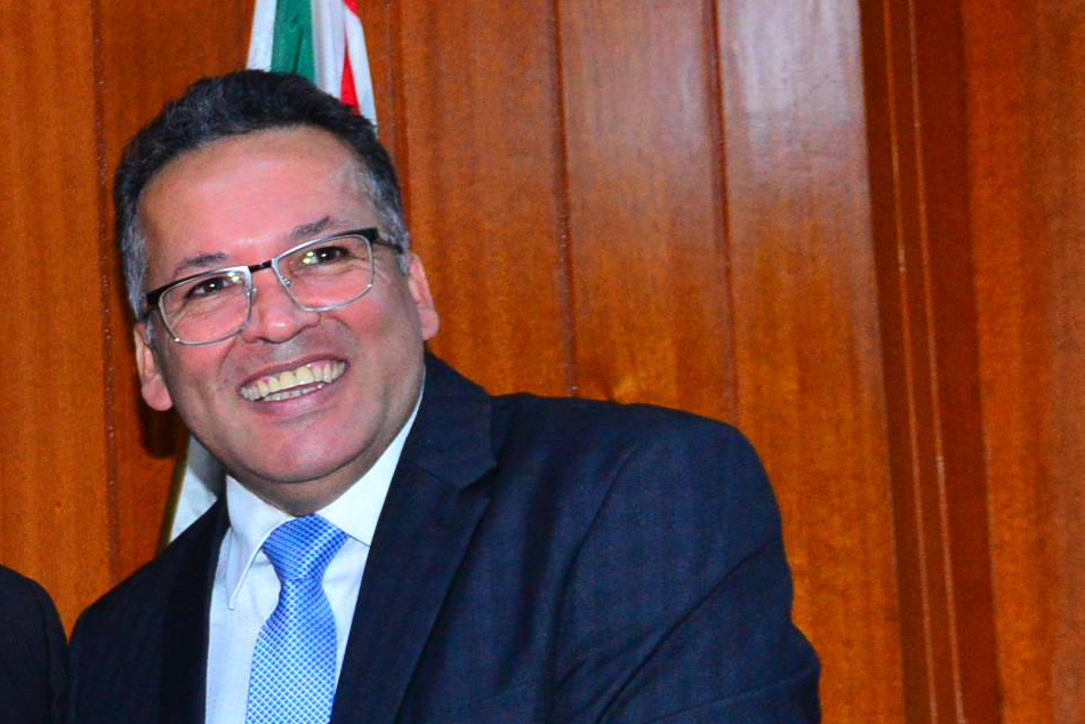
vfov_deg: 8.9
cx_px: -542
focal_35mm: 152
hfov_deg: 12.8
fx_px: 4582
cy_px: 864
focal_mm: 48
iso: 3200
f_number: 5.6
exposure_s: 1/125
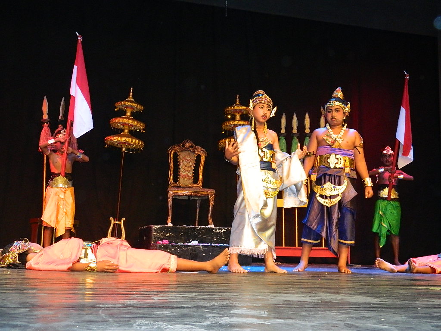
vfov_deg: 30.9
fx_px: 599
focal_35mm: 47
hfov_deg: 40.4
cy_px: 166
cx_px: 220
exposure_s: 1/50
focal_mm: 8.4
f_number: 3.6
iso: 500
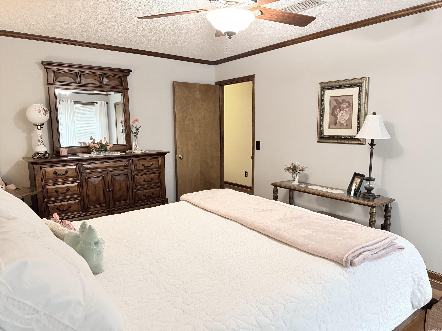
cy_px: 166
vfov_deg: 56.8
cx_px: 221
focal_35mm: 24
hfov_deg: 71.6
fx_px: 306
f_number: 1.78
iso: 400
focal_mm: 6.76
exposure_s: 1/60
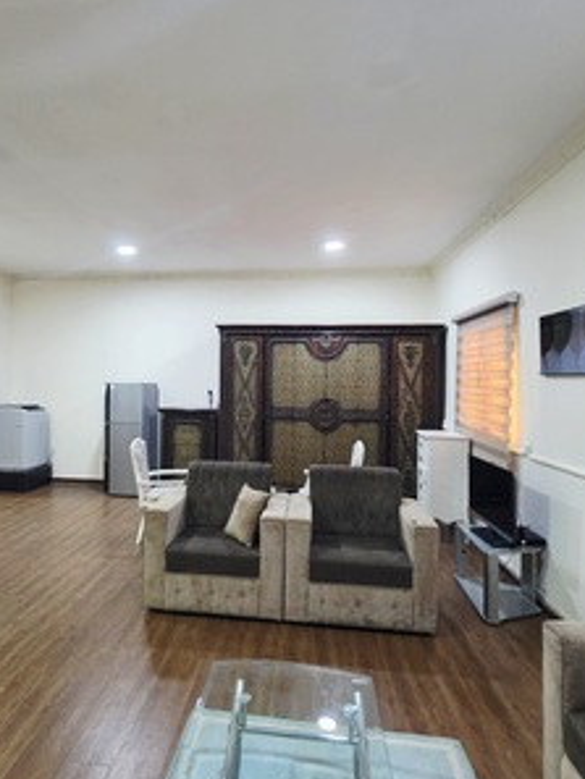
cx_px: 235
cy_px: 382
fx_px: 450
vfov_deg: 81.7
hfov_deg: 65.4
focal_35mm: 20
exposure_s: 1/50.3
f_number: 1.9
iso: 500
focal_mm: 2.2
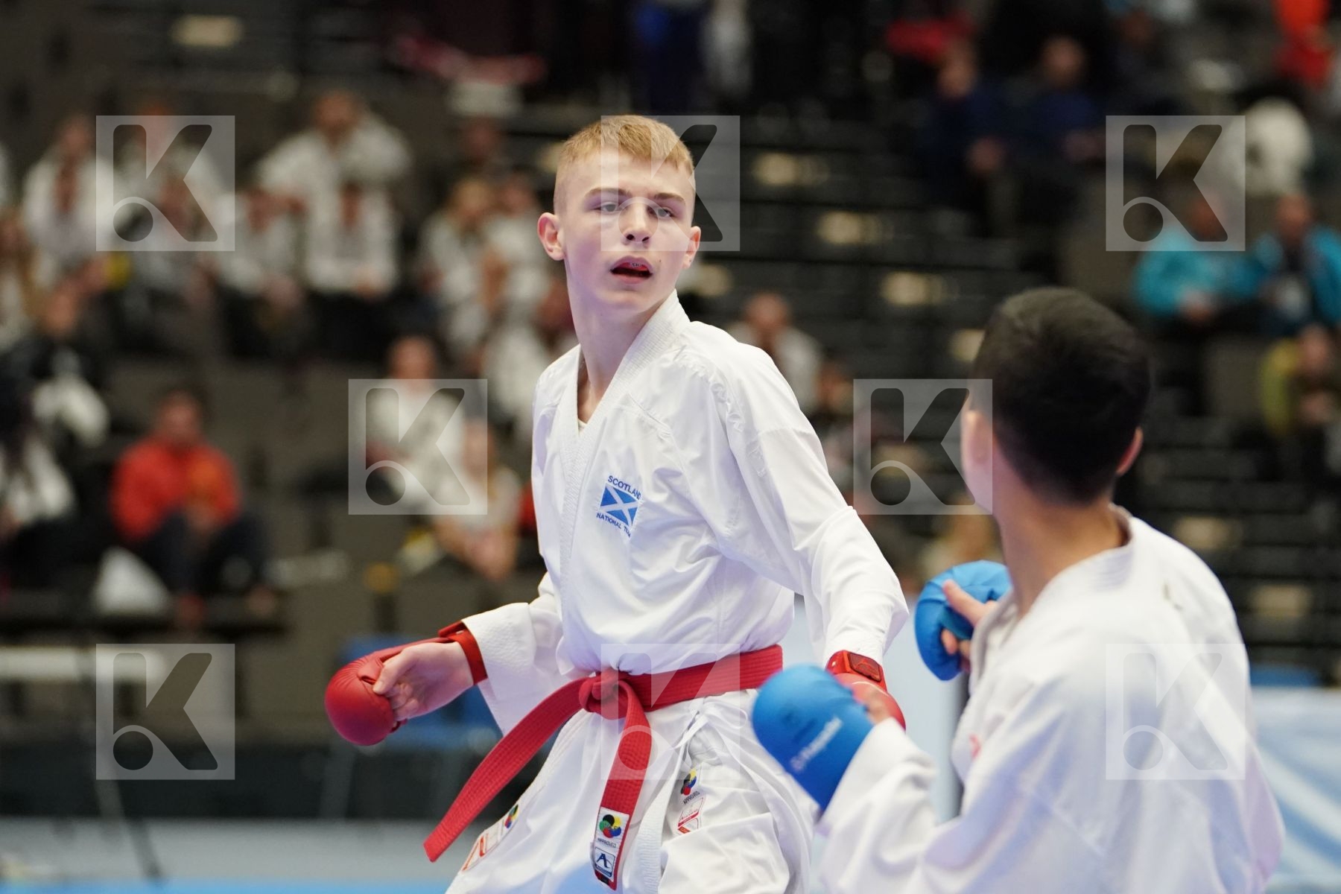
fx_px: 7487
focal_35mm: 201
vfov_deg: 6.8
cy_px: 447
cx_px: 670
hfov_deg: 10.2
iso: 3200
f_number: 2.8
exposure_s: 1/1000
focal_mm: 134
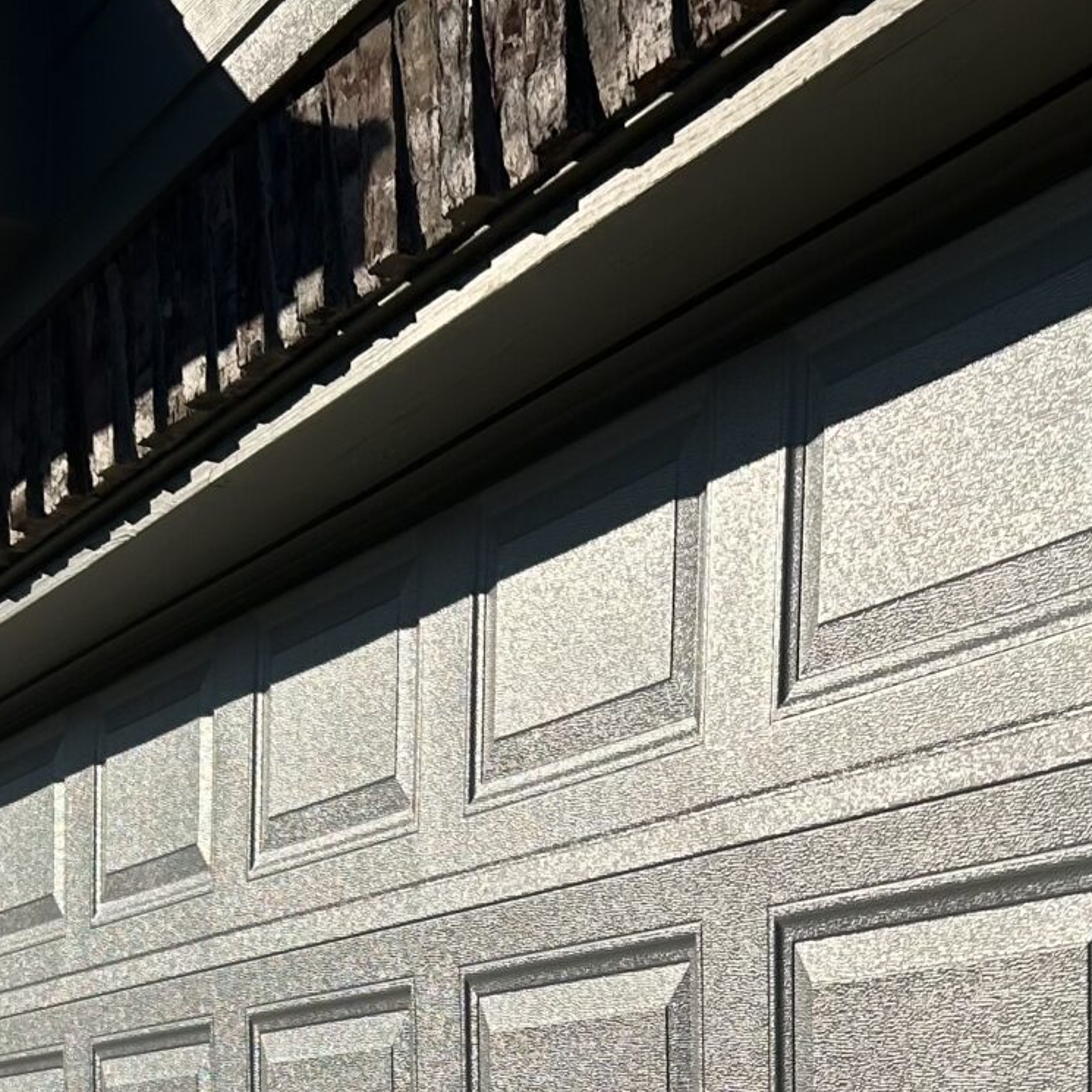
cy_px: 1373
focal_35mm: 79
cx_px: 805
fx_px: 2820
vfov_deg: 20.3
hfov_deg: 21.7
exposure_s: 1/16393
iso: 40
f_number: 1.5
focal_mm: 5.7
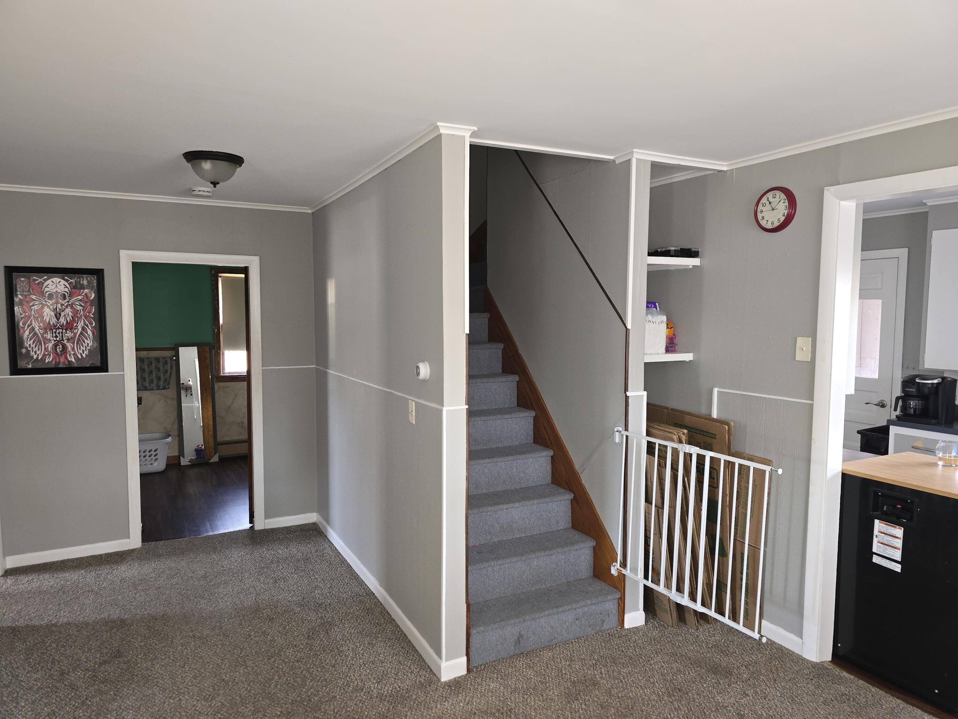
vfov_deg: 58.9
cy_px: 360
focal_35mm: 23
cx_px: 479
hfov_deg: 73.9
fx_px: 637
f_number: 1.7
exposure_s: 1/13
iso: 125
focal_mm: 6.3
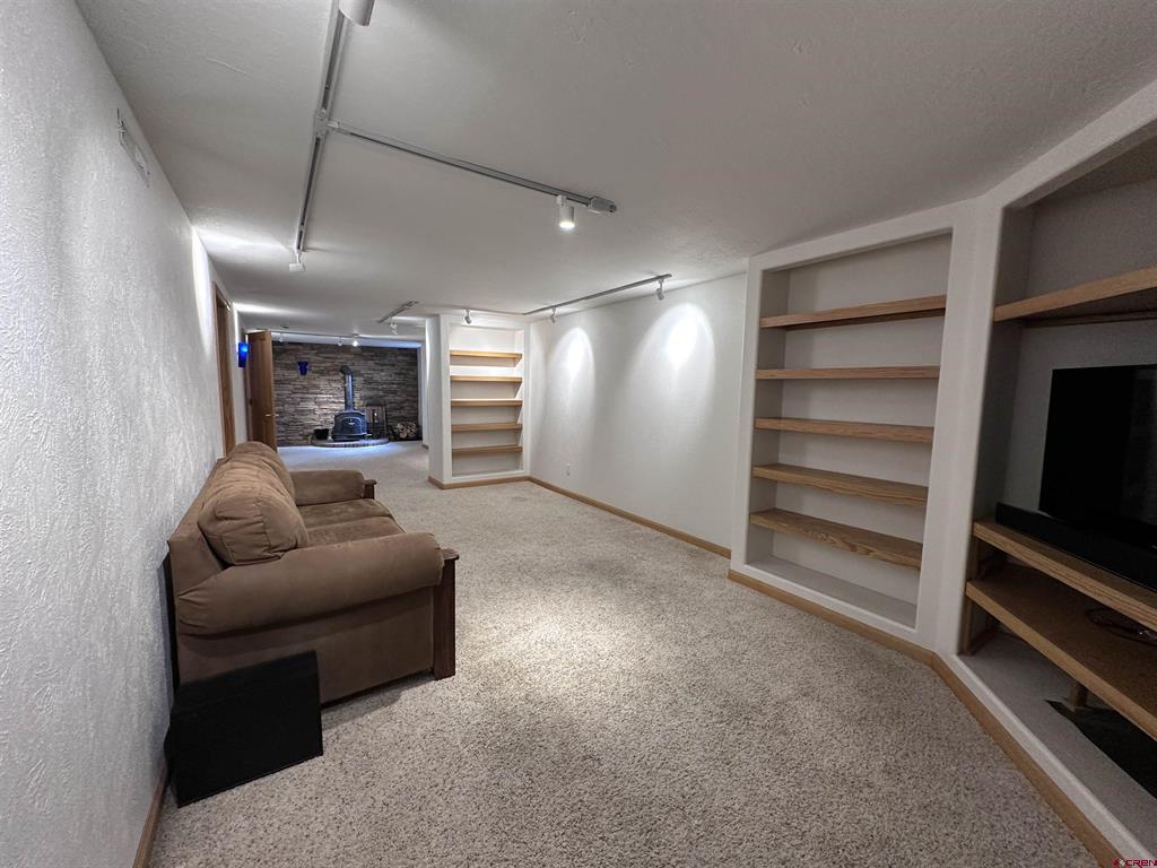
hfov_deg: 102.1
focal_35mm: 14
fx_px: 468
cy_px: 434
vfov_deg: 85.7
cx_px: 578
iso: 200
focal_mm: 2.22
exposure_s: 1/60
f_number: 2.2
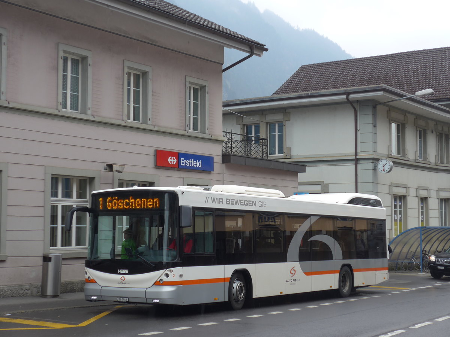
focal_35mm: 62
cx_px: 225
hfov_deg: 31.2
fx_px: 806
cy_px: 168
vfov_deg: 23.7
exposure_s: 1/200
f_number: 3.7
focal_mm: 12.7
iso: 80
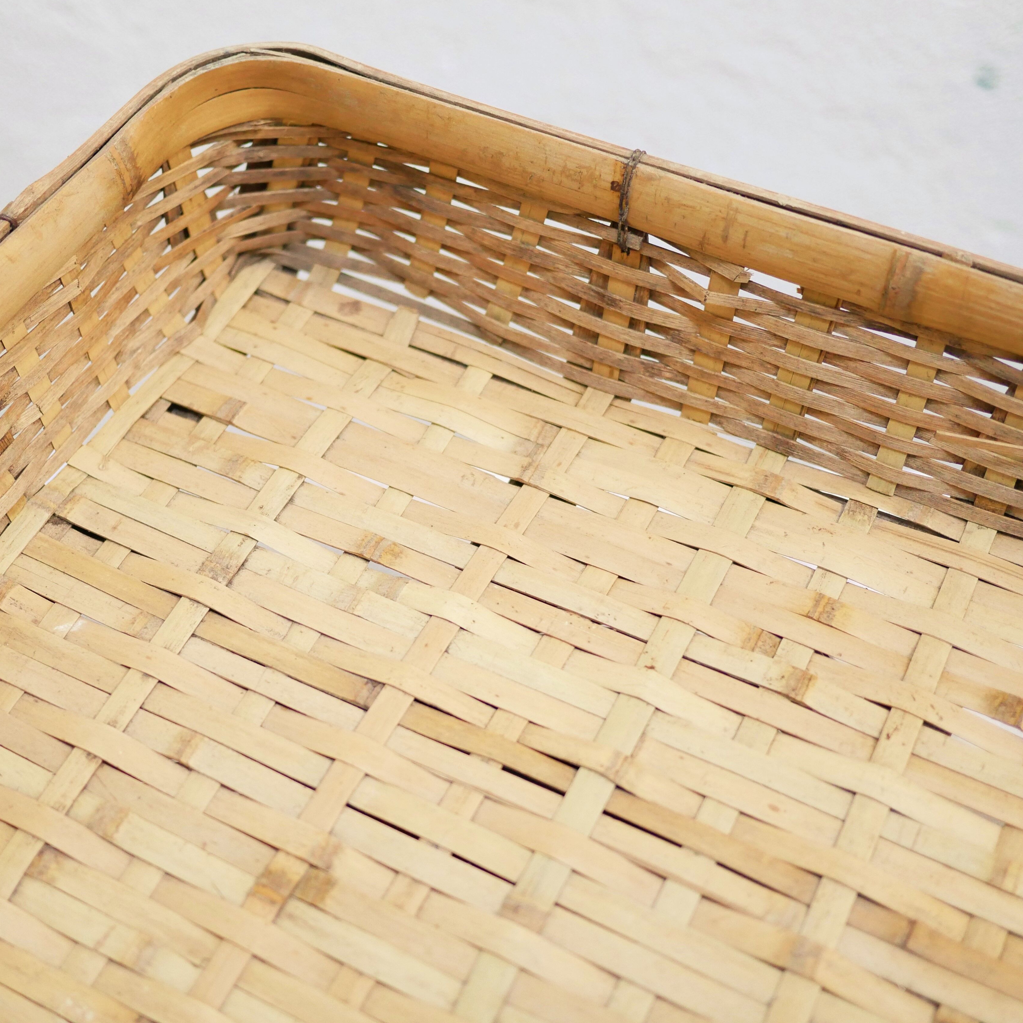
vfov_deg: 35.4
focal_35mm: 48
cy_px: 512
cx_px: 446
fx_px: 1605
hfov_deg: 35.3
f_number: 1.7
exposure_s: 1/60
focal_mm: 20
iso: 2000
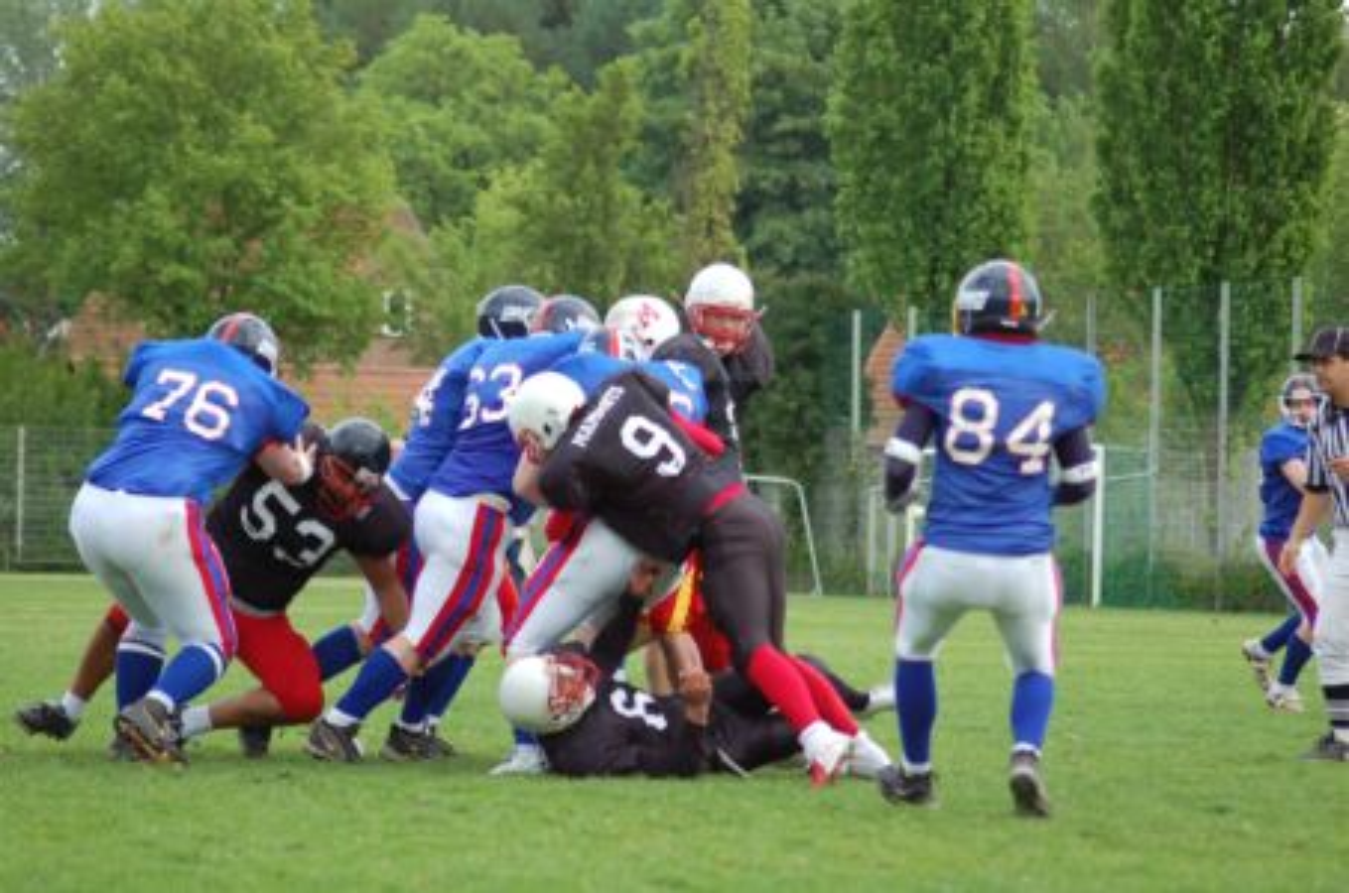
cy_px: 446
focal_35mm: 180
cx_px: 674
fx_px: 6731
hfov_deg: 11.4
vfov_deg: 7.6
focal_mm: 120
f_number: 4.2
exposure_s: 1/640
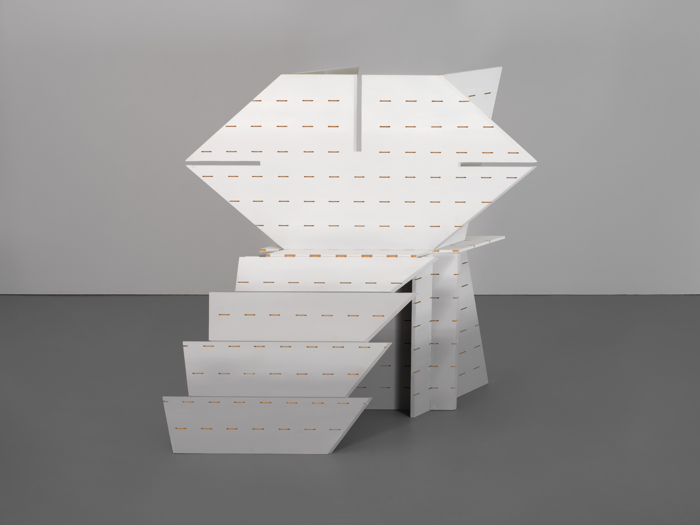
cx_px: 350
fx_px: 1031
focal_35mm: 51
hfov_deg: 37.5
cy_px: 262
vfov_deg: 28.6
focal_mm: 80
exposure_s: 1/125
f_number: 13
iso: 64
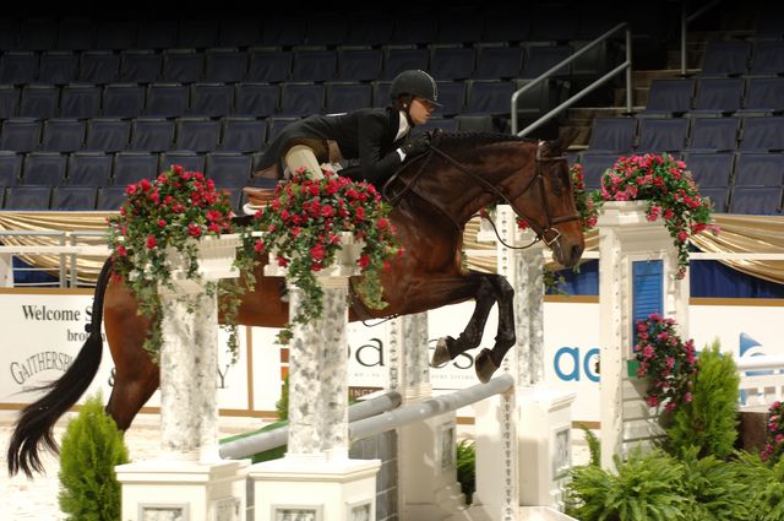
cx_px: 392
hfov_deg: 9.2
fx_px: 4894
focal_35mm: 225
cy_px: 260
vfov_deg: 6.1
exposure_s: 1/320
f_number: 6.3
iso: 200
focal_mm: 150
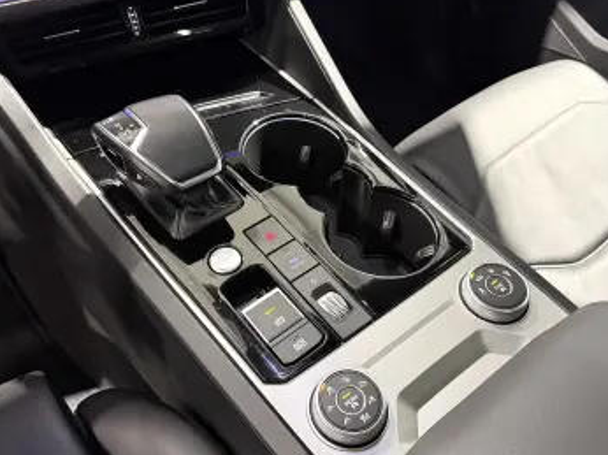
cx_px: 299
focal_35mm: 25
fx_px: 439
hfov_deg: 69.4
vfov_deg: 54.8
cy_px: 228
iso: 800
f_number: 1.78
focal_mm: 6.76
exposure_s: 1/33
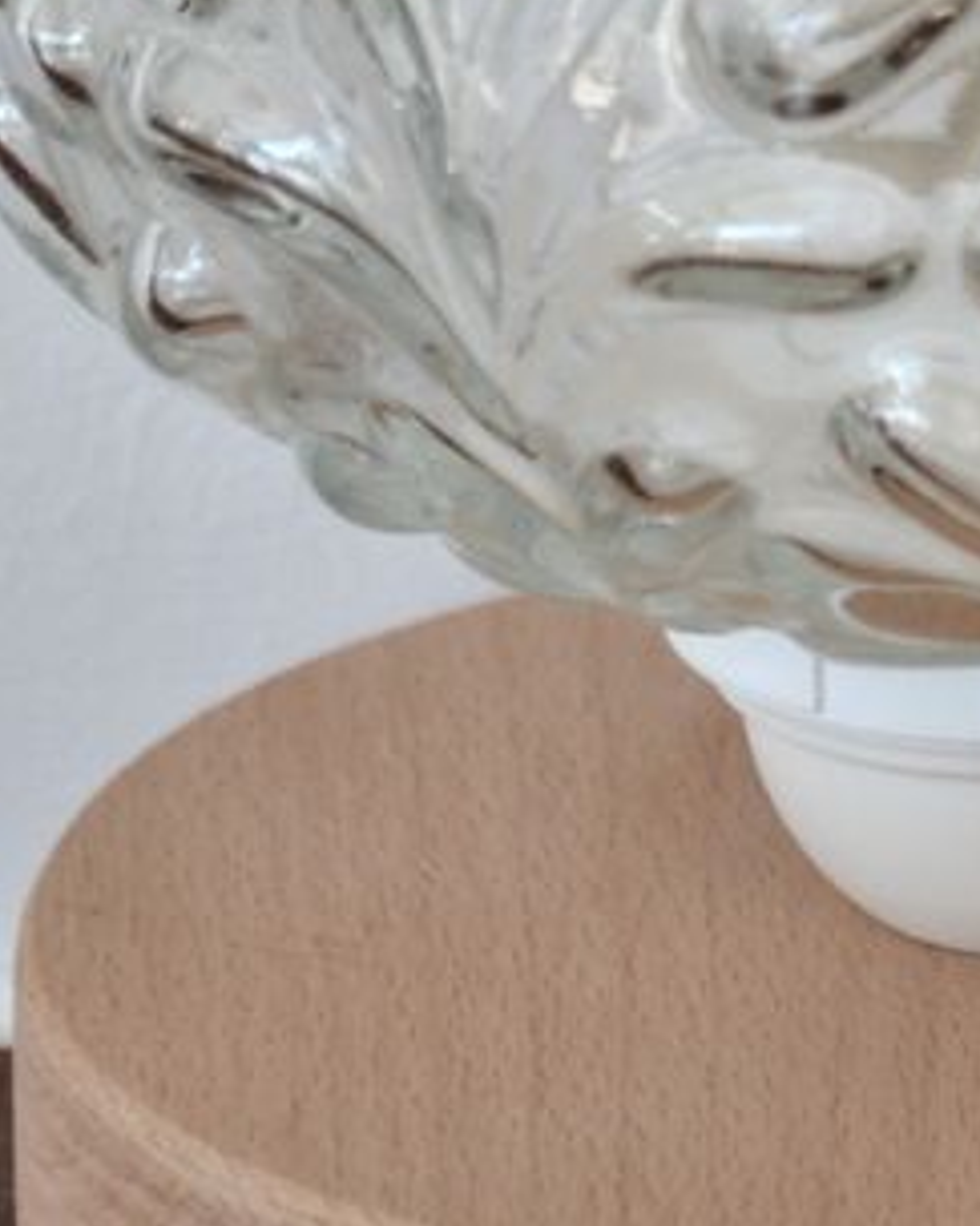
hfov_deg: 2.9
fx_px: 19068
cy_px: -133
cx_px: 1059
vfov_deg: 3.7
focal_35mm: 526
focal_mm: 105
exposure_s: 1/200
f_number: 5.6
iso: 400
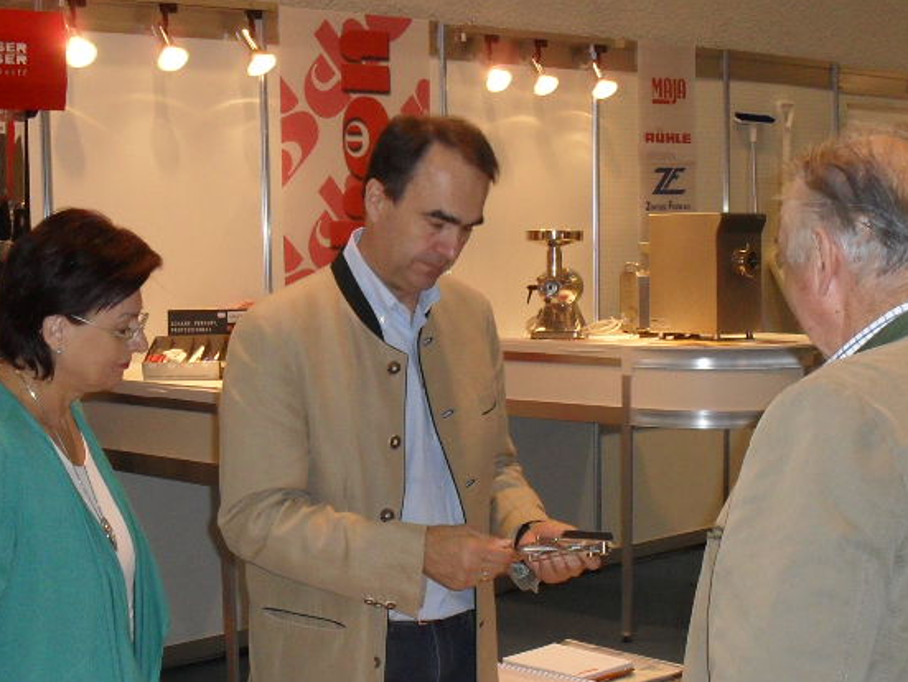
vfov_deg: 22.5
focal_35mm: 65
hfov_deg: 29.8
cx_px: 466
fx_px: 1706
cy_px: 446
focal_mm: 6.3
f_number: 3.2
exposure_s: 1/45
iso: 200
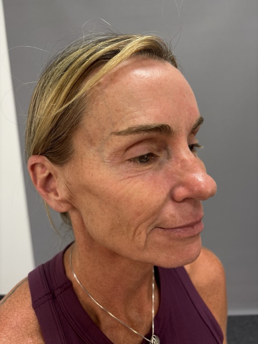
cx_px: 129
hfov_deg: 53.1
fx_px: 258
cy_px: 172
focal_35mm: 26
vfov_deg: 67.3
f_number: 1.6
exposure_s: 1/60
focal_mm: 5.96
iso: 80
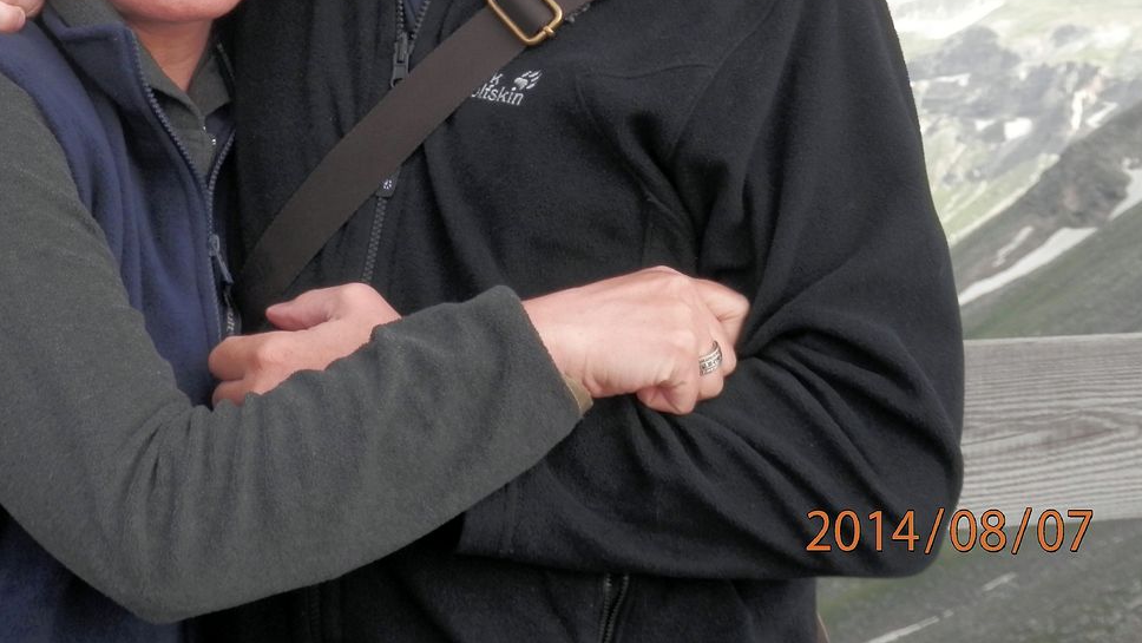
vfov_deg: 11.1
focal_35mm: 108
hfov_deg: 19.6
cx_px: 264
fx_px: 3271
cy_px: -26
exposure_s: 1/100
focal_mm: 10.8
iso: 80
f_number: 4.2
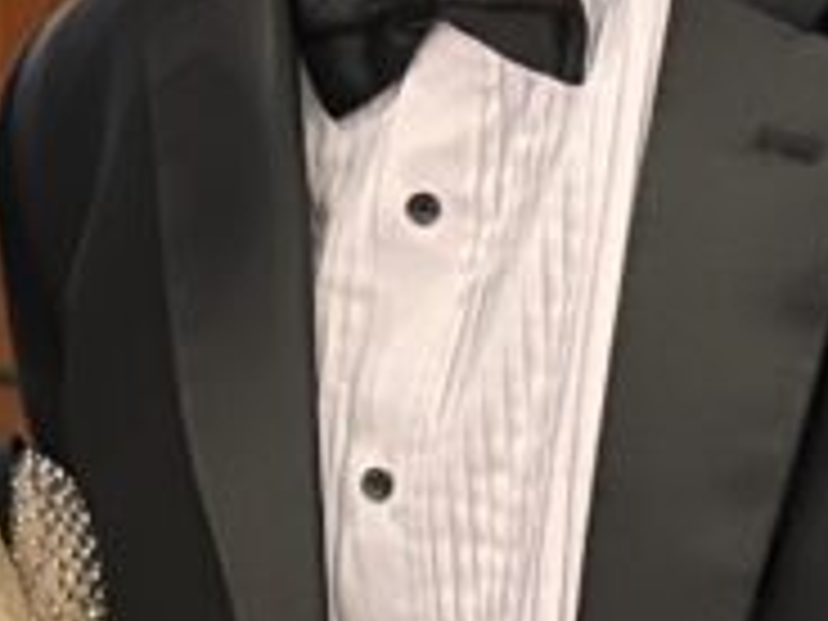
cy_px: 346
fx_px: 3468
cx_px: 126
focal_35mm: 145
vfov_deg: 10.2
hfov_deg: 13.5
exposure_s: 1/20
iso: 1000
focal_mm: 5.7
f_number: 1.5
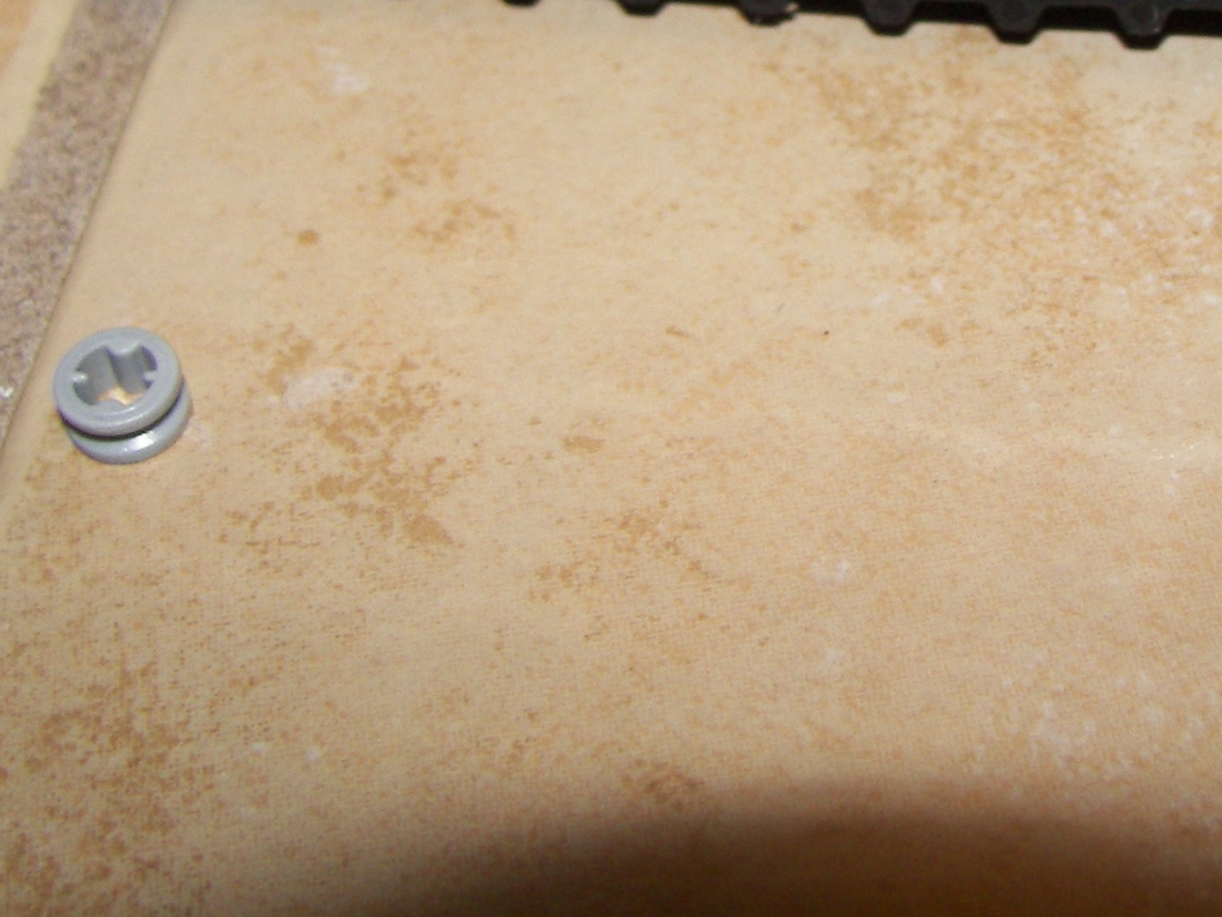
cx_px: 869
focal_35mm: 73
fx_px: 2578
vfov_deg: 19.7
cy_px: 43
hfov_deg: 26.4
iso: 100
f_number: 2.8
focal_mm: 6
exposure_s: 1/30
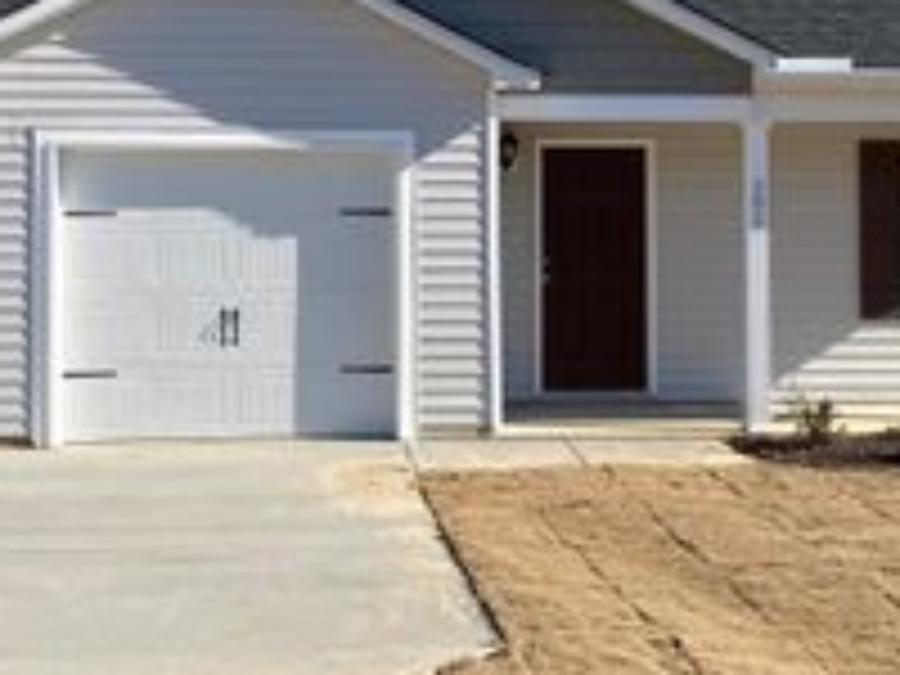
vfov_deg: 22.4
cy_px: 187
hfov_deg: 29.8
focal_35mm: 65
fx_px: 1690
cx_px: 450
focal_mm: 4.25
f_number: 1.8
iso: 32
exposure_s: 1/3125
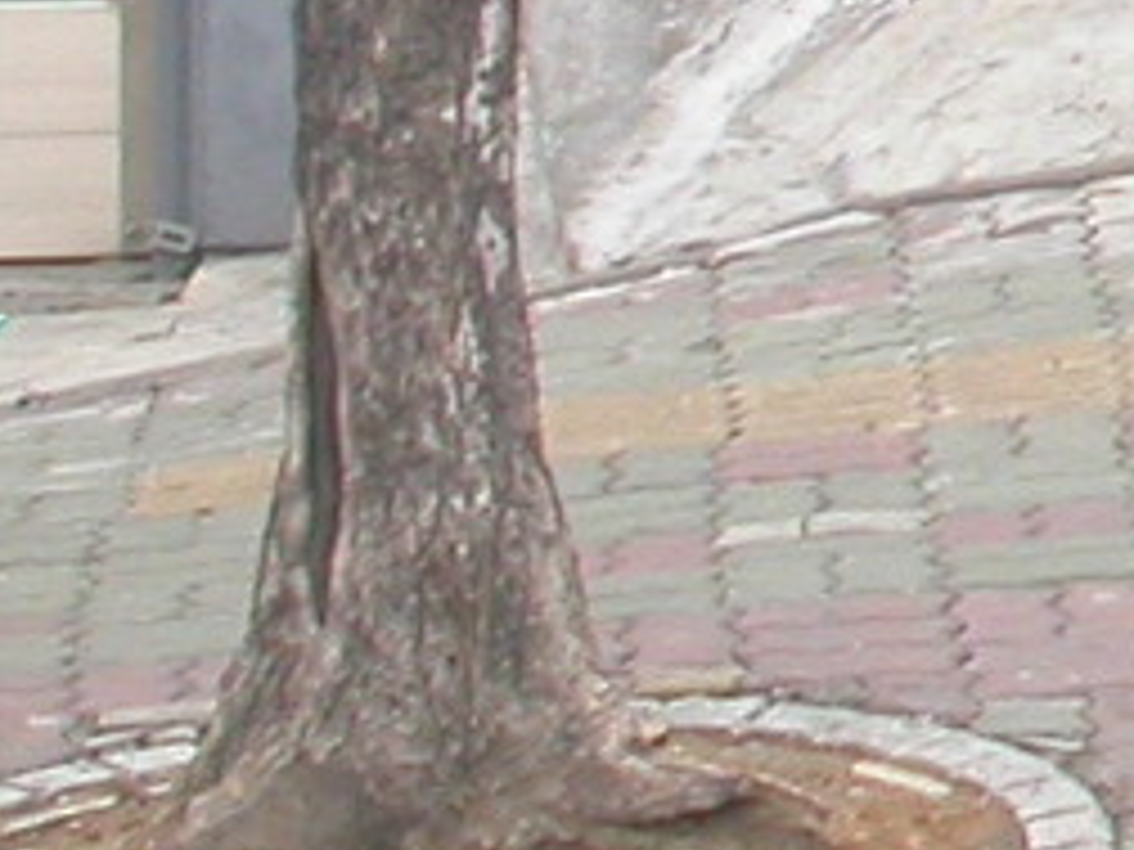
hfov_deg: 4.8
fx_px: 12907
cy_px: -1421
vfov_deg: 3.7
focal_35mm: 394
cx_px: 3447
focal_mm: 12.9
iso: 100
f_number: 4.5
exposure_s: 1/60
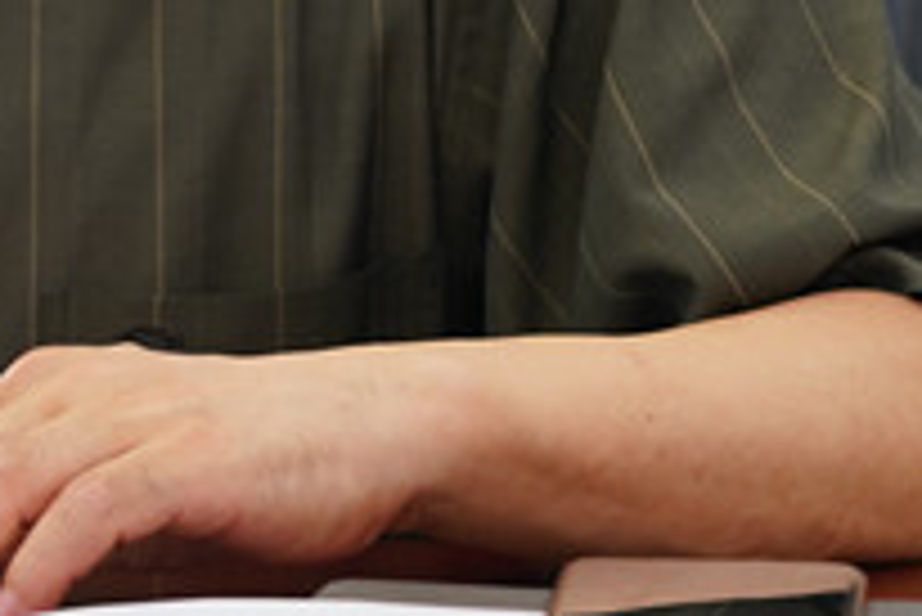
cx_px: -133
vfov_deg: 2.8
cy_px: -306
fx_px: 12558
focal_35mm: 490
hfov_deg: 4.2
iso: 640
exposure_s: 1/80
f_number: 2.8
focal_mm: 112
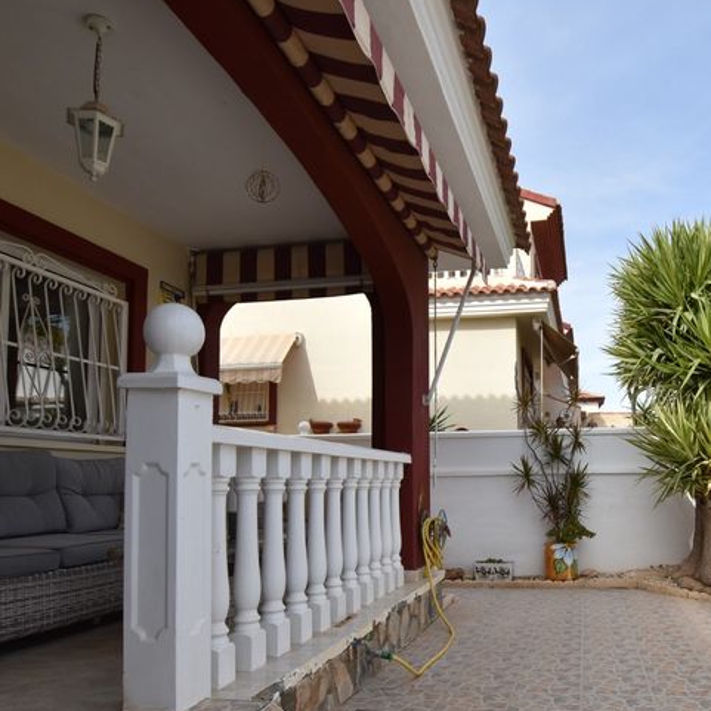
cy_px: 447
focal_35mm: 25
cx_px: 508
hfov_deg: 60.4
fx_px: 581
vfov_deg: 62.0
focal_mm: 10
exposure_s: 1/1600
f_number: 4.5
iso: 200
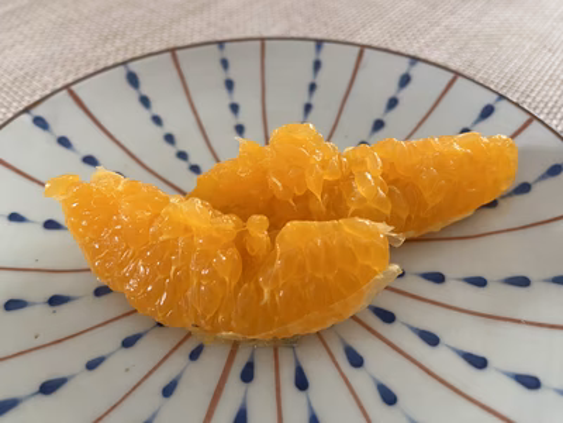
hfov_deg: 69.4
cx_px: 282
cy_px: 212
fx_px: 407
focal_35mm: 25
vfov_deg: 54.9
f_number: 1.8
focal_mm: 4.25
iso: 200
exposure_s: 1/60
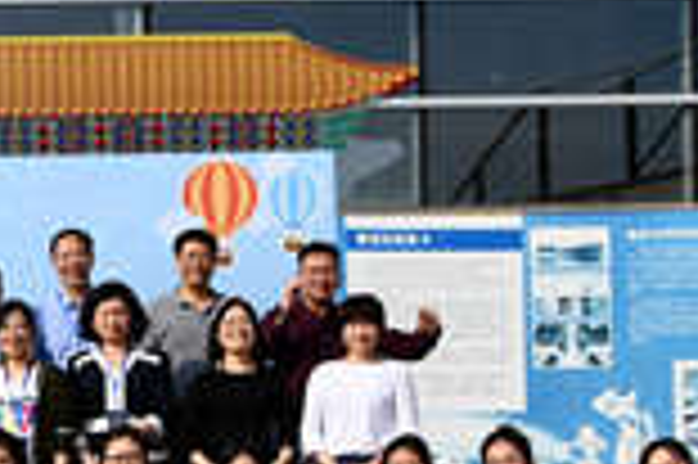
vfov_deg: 11.7
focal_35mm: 116
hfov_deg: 16.5
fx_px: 2247
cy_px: 462
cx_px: -257
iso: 100
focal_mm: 24
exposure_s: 1/320
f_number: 9
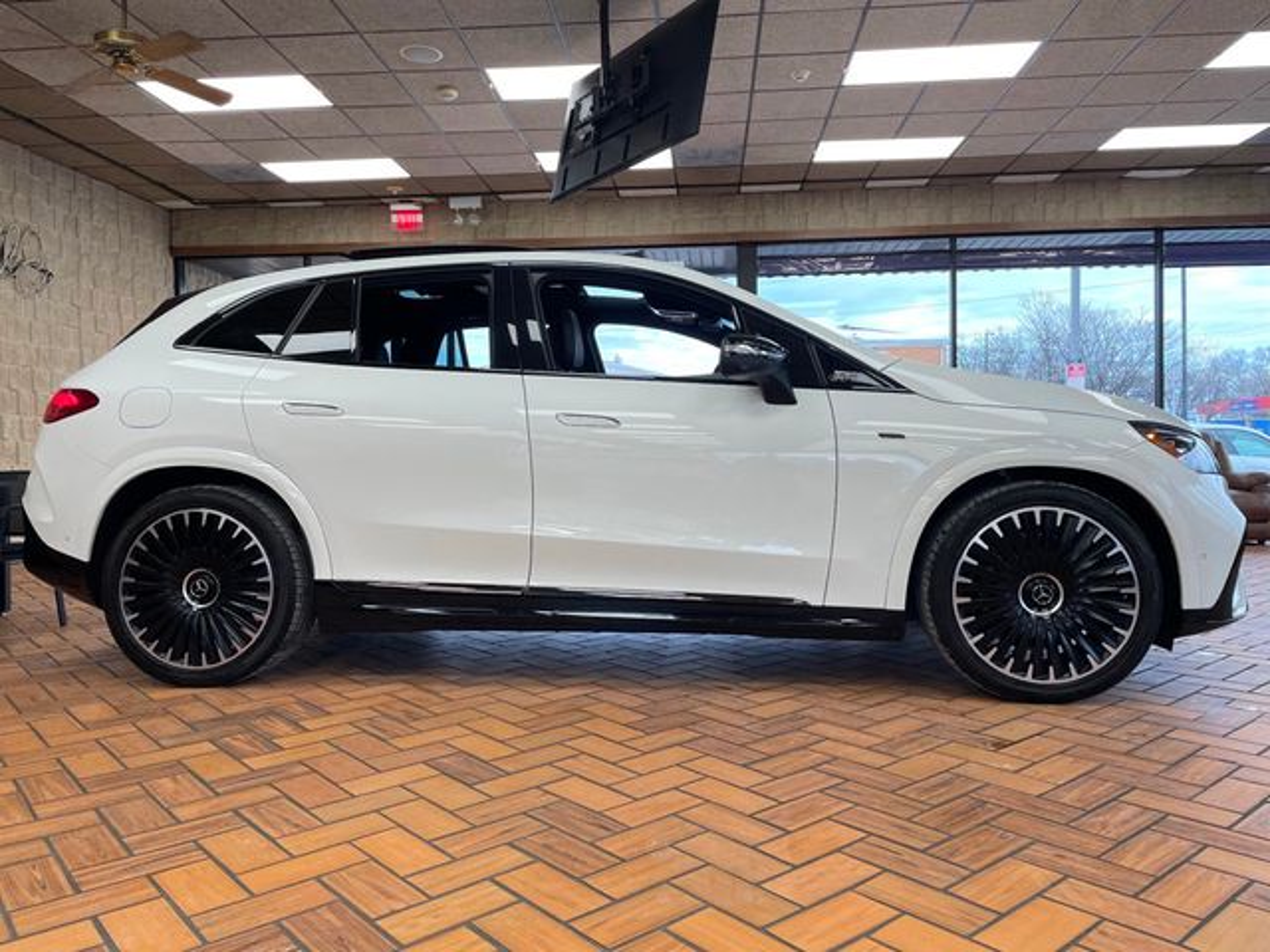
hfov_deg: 67.3
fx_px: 954
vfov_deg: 53.1
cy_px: 476
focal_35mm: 26
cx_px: 635
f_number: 1.6
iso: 50
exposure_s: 1/120
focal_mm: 4.2
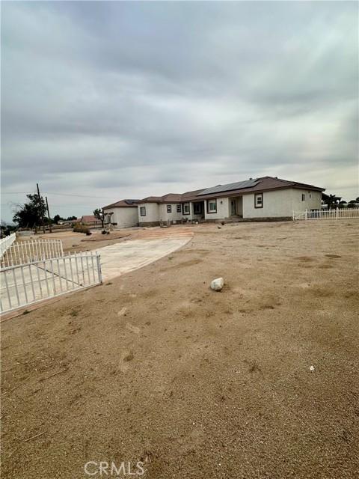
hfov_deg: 85.7
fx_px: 194
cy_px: 240
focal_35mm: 14
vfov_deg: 102.1
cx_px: 180
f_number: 2.2
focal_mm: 2.22
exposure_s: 1/3731
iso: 50
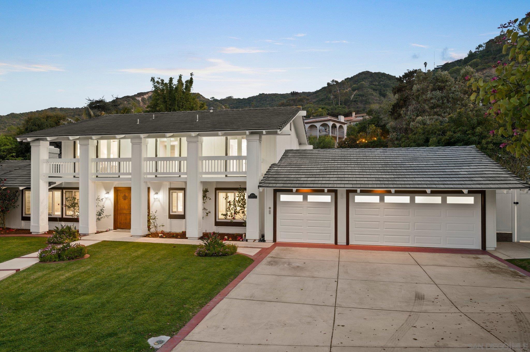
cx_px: 265
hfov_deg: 76.1
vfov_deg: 55.0
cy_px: 176
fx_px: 338
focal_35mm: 23
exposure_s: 2.5
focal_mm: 23
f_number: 8
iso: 400
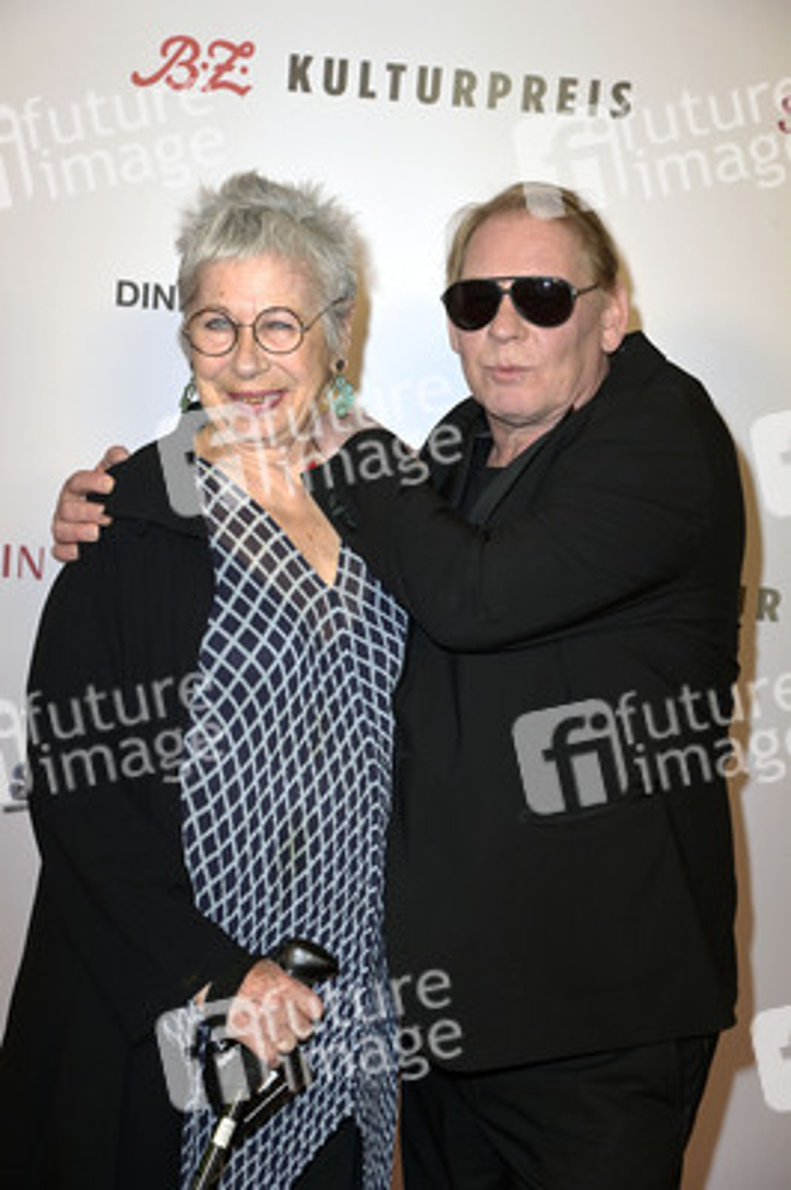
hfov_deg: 20.6
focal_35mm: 66
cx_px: 396
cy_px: 595
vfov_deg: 30.5
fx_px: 2179
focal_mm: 66
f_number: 5.6
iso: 500
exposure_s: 1/200
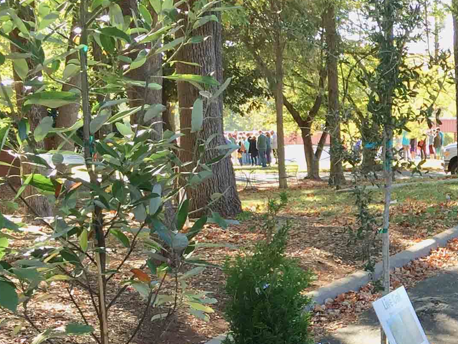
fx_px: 1164
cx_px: 621
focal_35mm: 88
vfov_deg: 16.5
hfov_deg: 20.1
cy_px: 332
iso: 32
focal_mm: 4.15
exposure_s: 1/120
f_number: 2.2
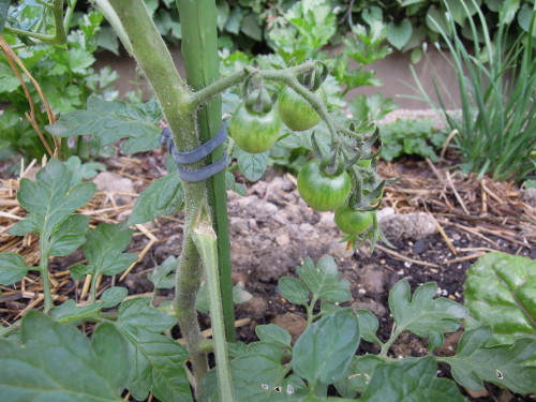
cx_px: 268
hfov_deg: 63.4
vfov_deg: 49.7
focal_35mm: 28
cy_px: 201
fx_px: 434
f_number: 2.8
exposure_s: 1/60
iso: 160
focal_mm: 5
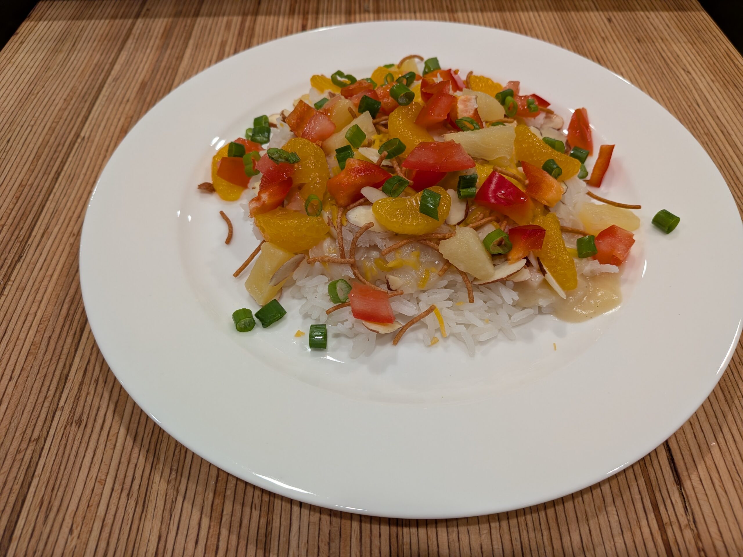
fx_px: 515
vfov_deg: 56.8
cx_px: 372
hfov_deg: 71.6
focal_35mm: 24
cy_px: 278
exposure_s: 1/40
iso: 42
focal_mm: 4.53
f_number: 1.7
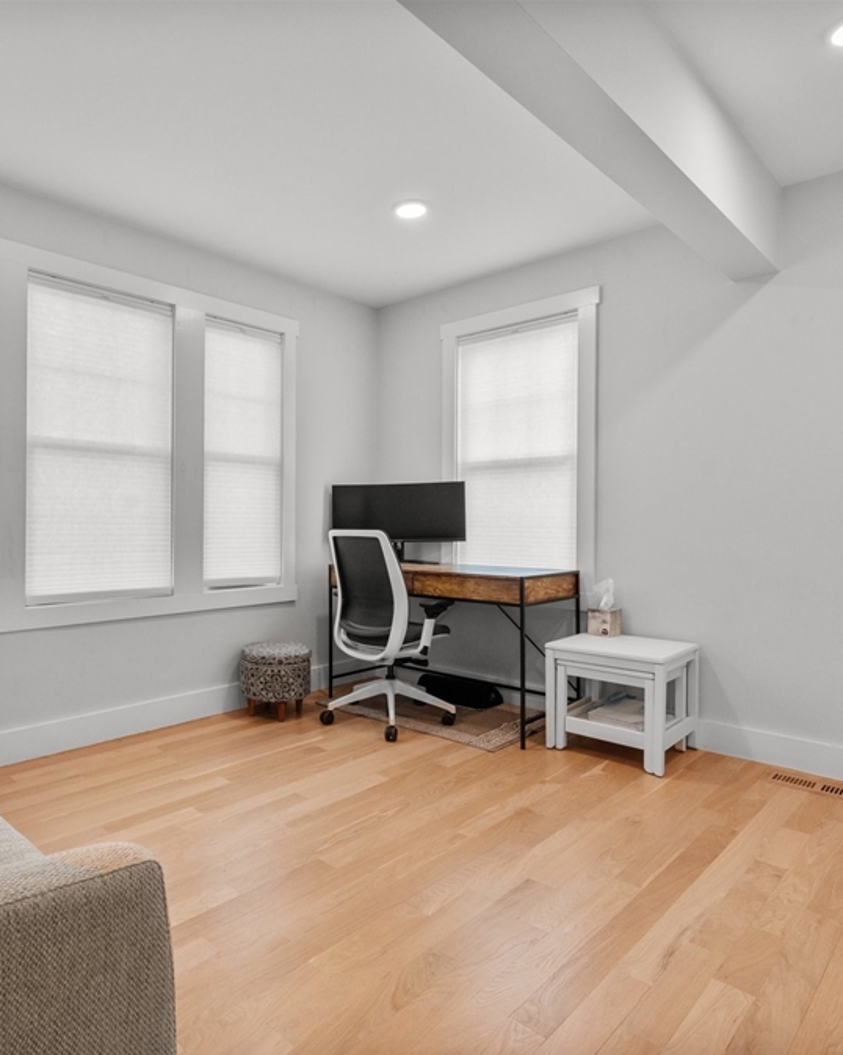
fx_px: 624
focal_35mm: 20
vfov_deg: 80.4
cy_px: 534
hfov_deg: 66.4
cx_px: 287
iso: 800
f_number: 8
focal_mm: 14
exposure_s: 1/10
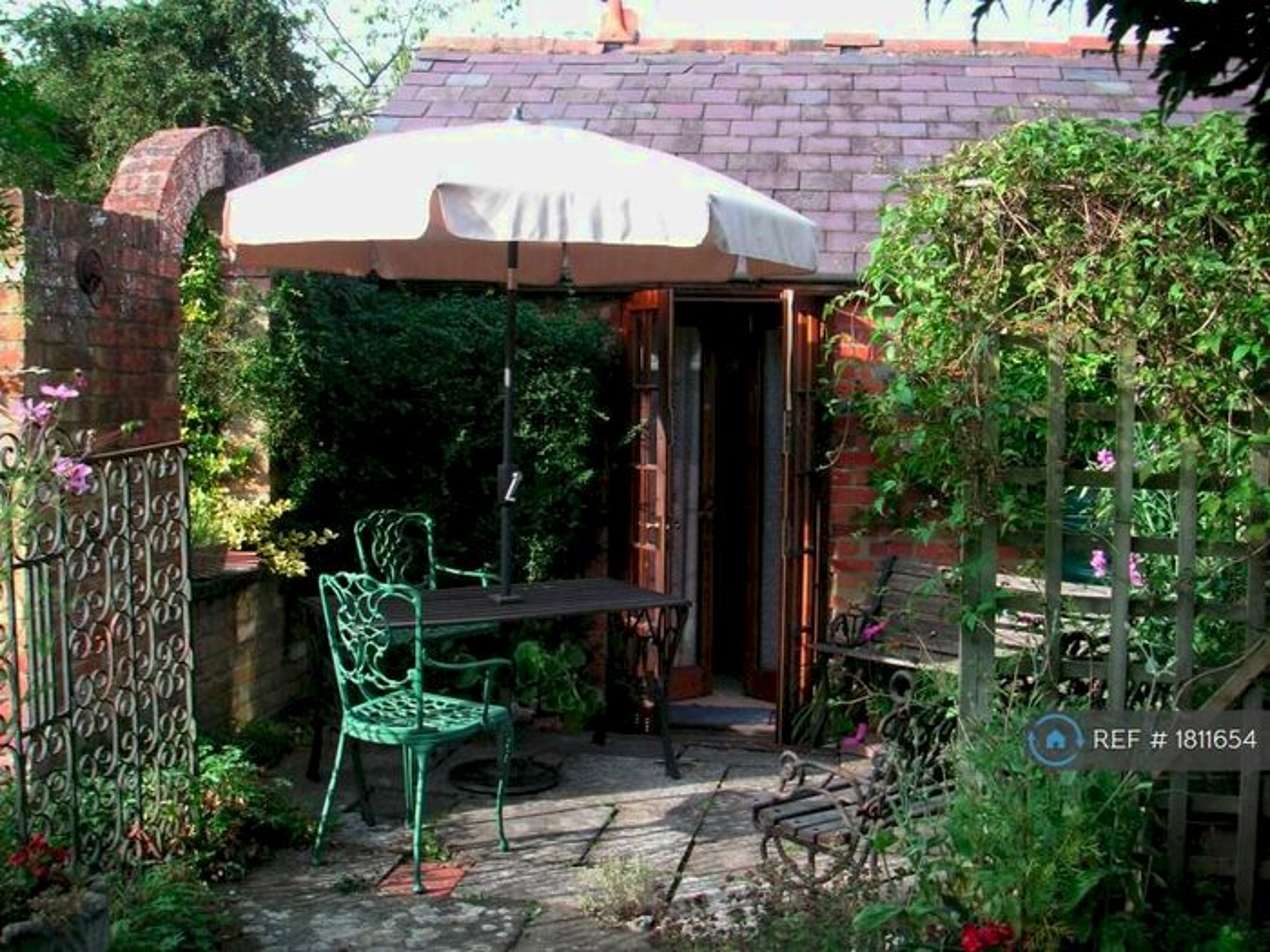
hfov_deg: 49.0
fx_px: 1394
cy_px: 476
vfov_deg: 37.7
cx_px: 635
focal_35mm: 38
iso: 50
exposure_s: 1/90
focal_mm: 6.3
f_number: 3.3
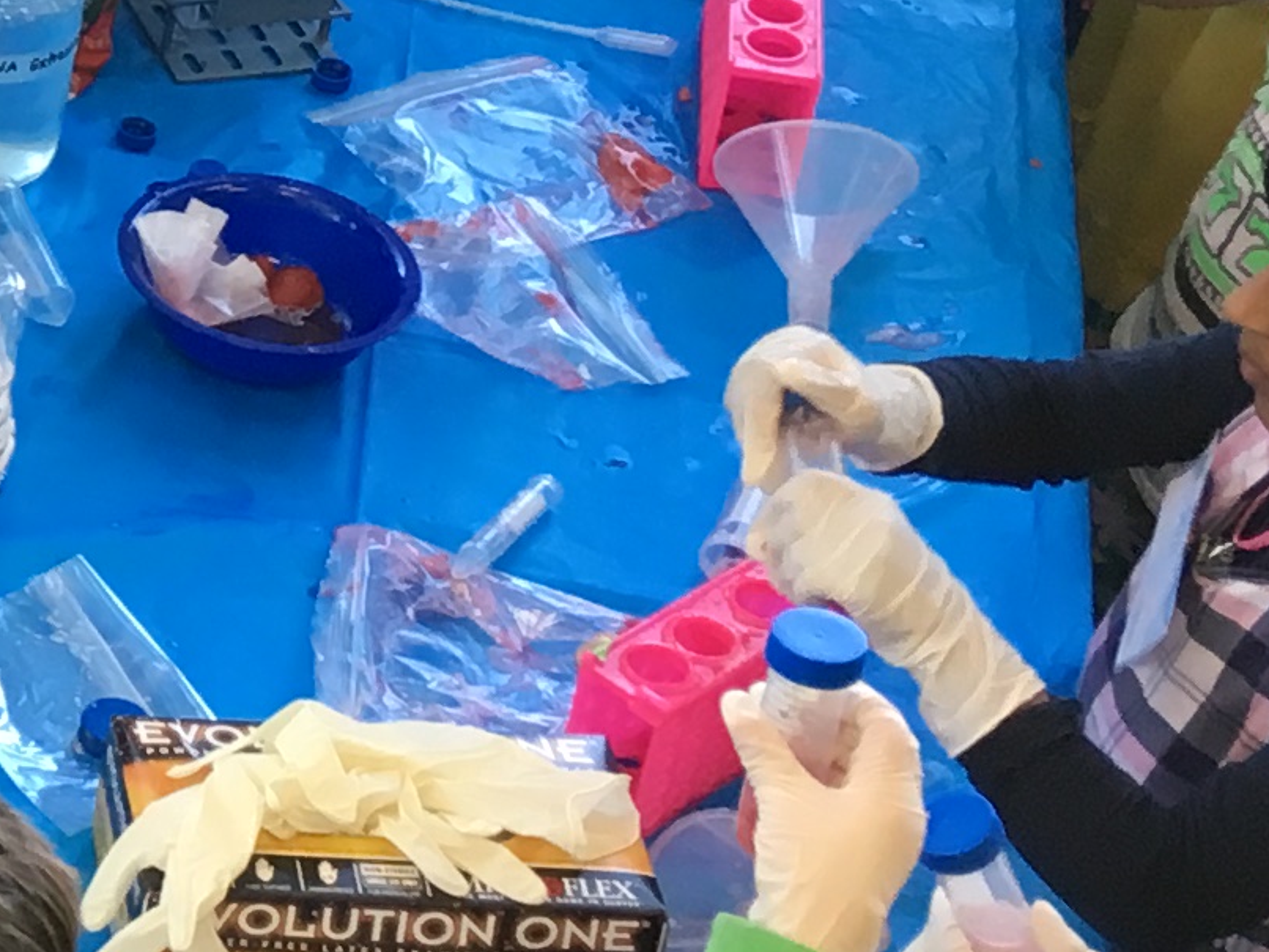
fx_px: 5317
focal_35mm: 145
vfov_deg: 10.1
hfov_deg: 12.1
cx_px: -1263
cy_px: -91
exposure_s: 1/30
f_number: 2.2
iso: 25
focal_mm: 4.15
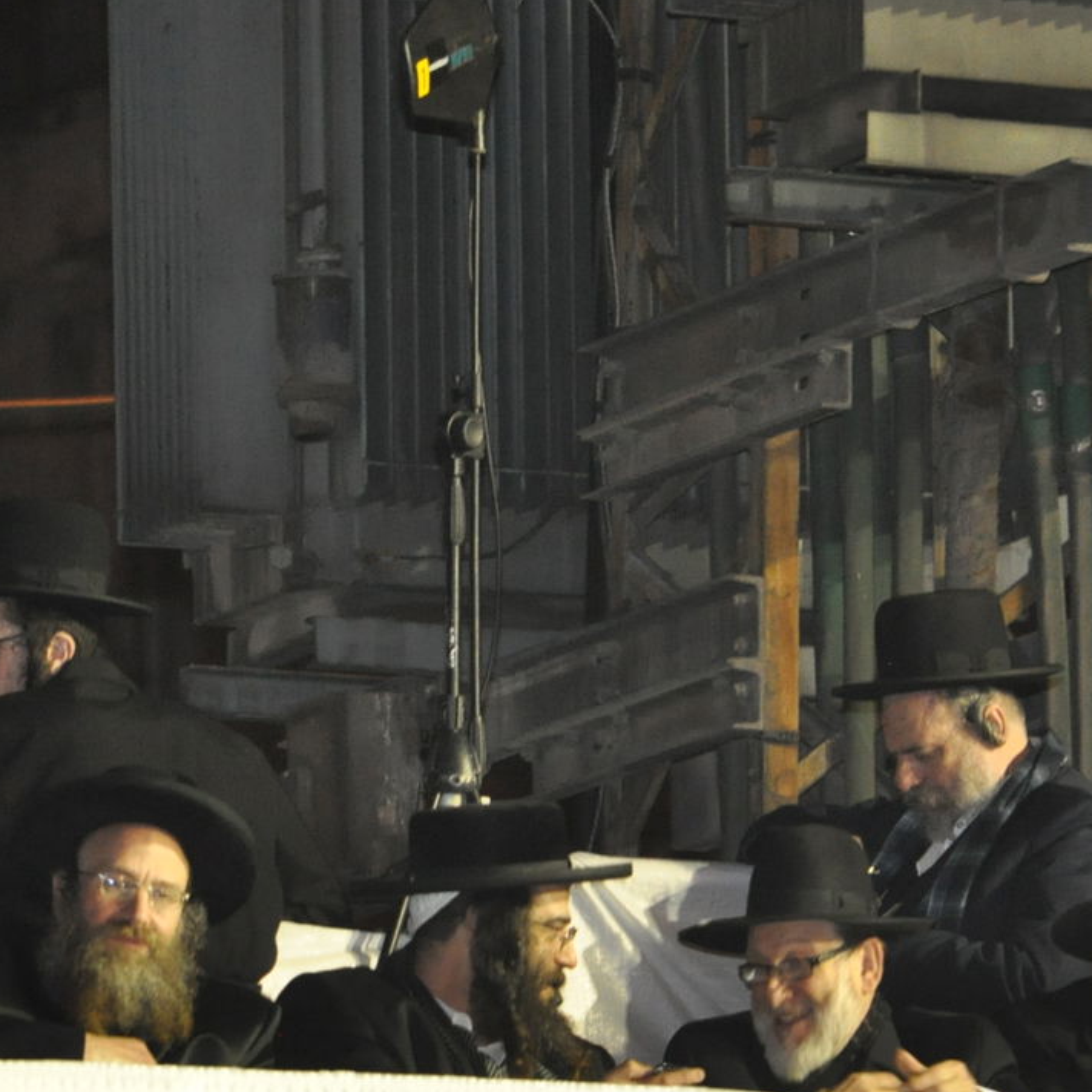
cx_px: 730
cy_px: 633
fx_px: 21450
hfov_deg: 2.9
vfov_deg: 2.9
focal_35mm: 601
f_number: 5.6
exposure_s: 1/60
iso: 2000
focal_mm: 240
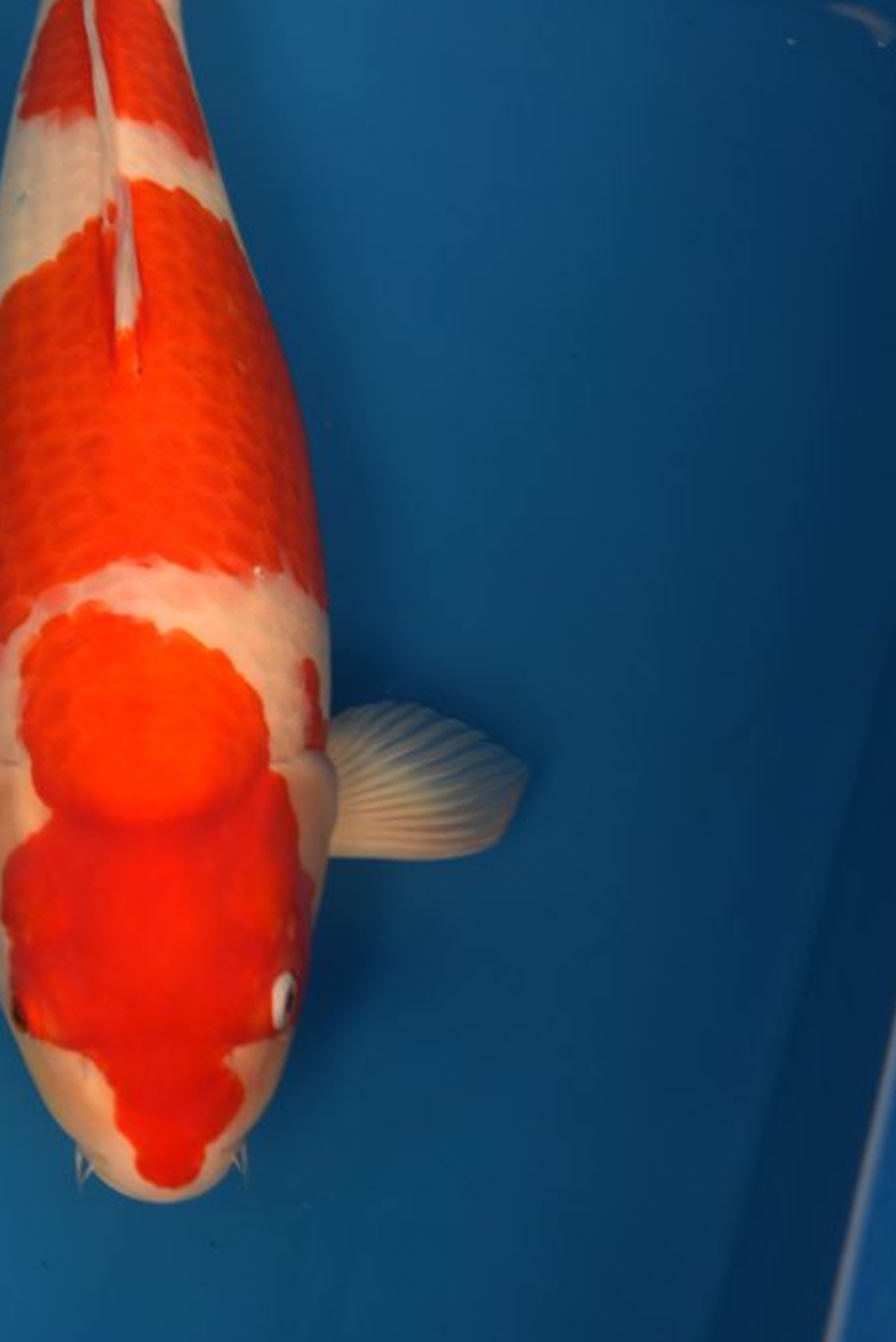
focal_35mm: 75
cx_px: 202
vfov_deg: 26.6
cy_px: 335
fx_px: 2797
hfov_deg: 18.1
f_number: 4
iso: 720
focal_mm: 48
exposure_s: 1/60
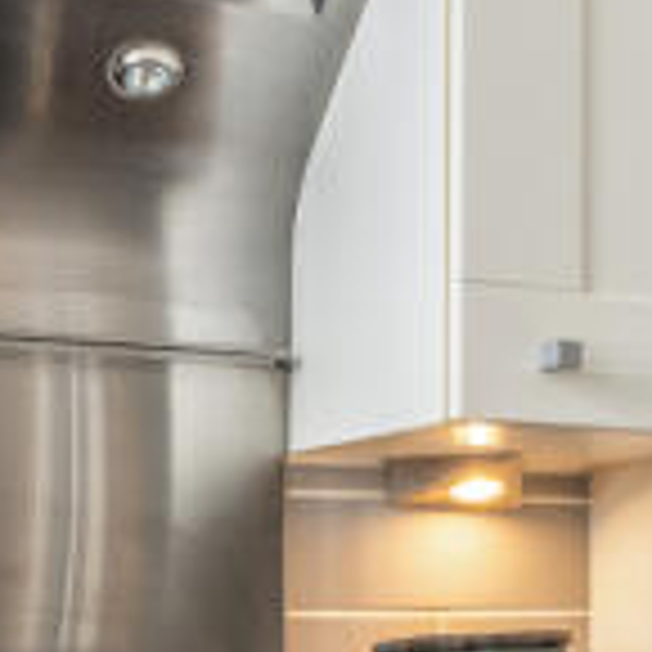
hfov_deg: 16.4
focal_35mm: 96
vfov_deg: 17.7
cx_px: 989
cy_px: 650
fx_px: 2046
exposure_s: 1/3
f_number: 11
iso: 200
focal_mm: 16
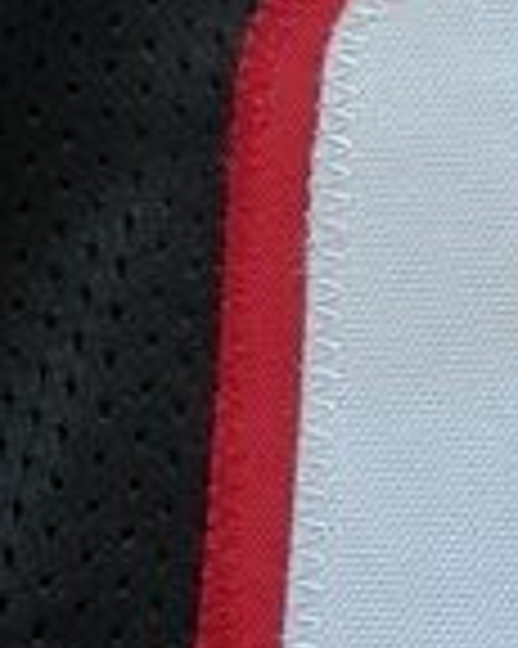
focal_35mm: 126
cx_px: 1000
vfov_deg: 15.3
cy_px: 387
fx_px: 2417
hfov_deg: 11.2
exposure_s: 1/40
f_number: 1.8
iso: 200
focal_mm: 3
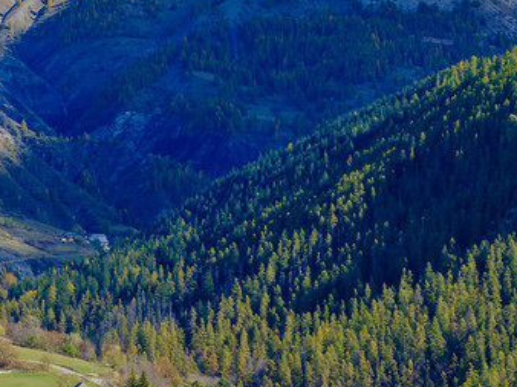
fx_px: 3537
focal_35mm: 237
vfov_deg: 6.2
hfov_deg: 8.3
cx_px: 102
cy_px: 392
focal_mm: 63
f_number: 16
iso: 160
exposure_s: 1/60
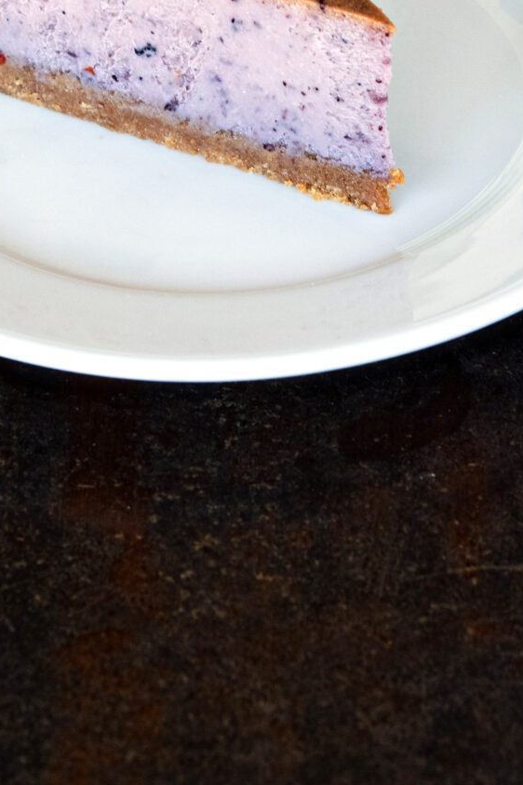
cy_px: -18
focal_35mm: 164
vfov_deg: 12.4
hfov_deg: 8.4
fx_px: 3574
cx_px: 218
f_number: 7.1
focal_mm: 60
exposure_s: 1/125
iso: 800
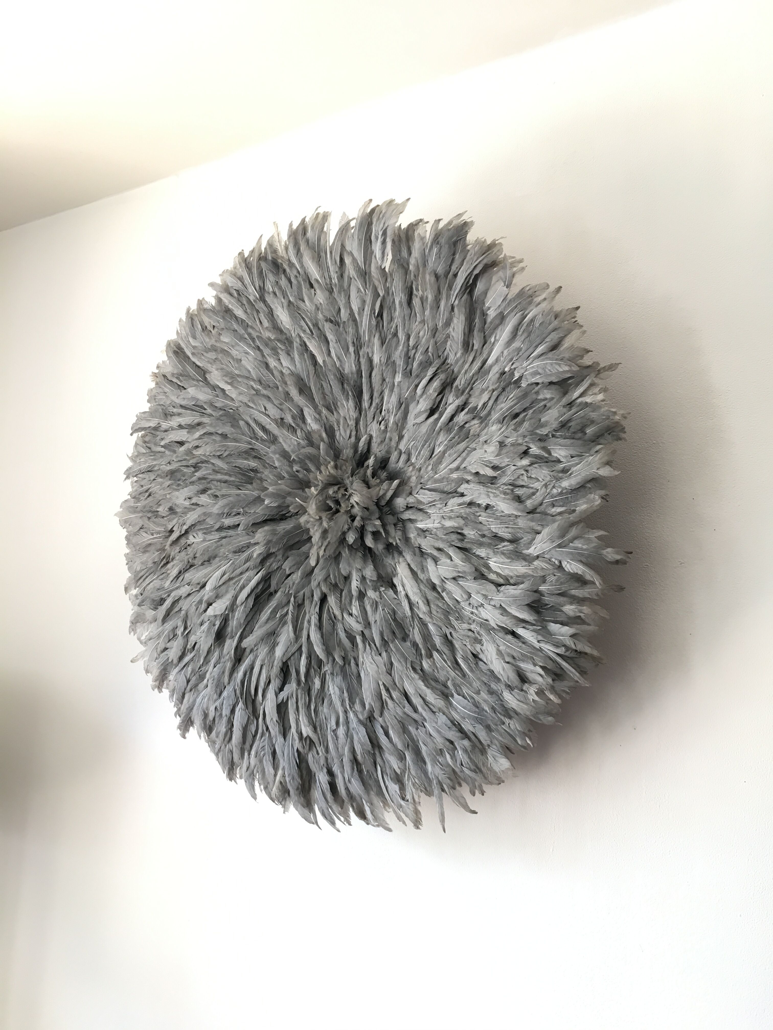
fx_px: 863
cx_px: 386
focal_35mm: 29
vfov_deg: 61.7
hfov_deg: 48.2
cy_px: 515
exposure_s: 1/33
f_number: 2.2
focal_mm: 4.15
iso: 50
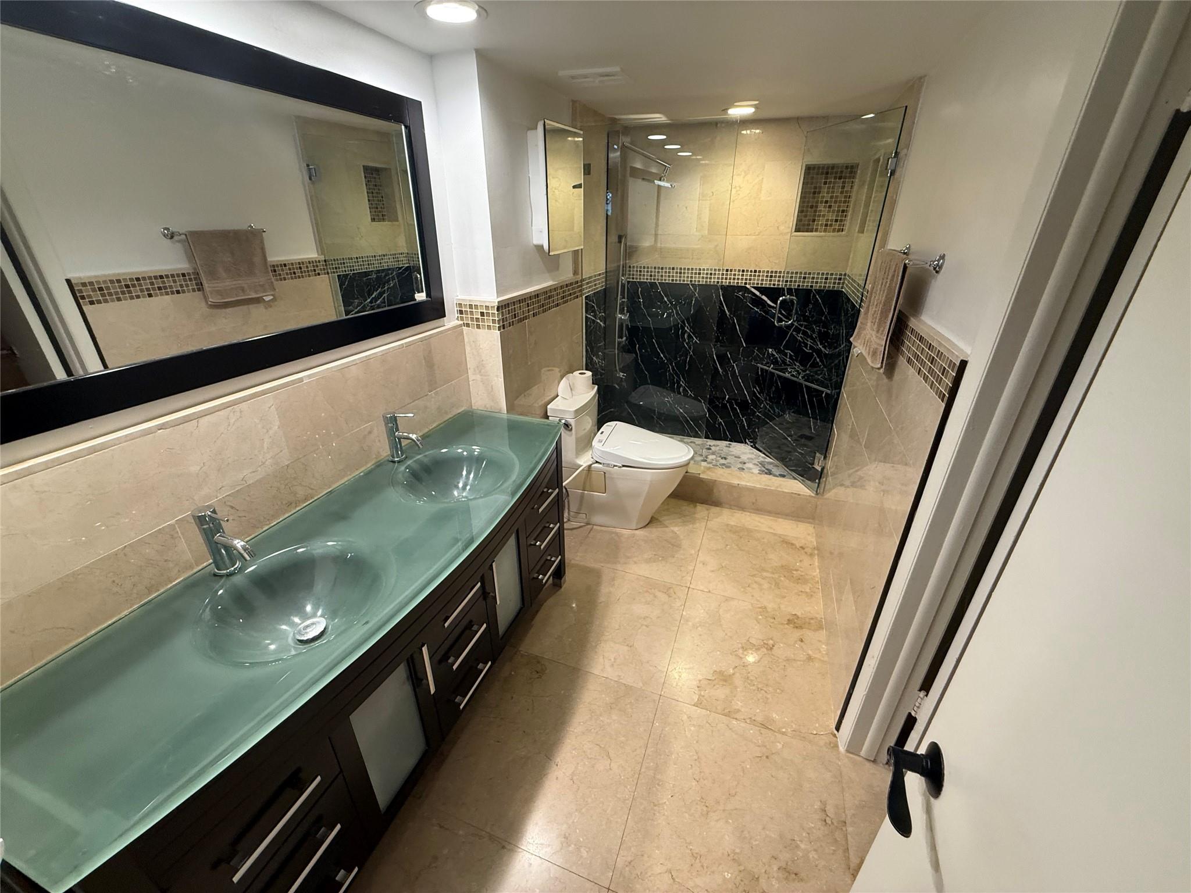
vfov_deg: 85.7
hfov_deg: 102.1
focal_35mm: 14
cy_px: 446
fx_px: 482
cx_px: 596
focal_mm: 2.22
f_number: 2.2
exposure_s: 1/60
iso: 200
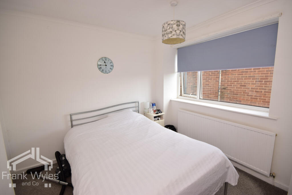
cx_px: 146
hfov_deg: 100.4
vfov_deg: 77.3
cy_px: 98
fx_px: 122
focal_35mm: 15
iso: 100
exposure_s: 1/25
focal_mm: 10
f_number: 10
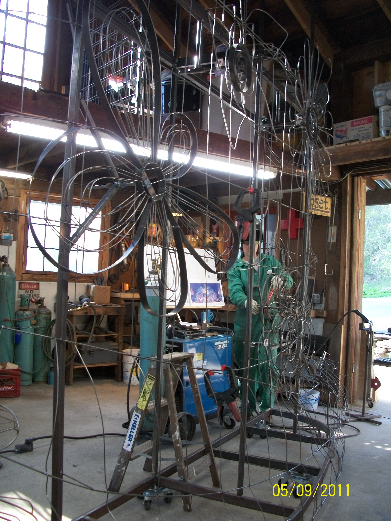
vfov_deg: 52.6
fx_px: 527
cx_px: 196
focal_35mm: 35
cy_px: 260
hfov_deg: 40.7
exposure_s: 1/25
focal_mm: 6.3
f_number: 3.1
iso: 160
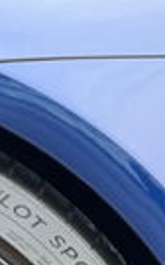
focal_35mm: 605
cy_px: 522
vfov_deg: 3.5
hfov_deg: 2.2
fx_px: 4367
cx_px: -206
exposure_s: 1/121
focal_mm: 16.89
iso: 250
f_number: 2.8
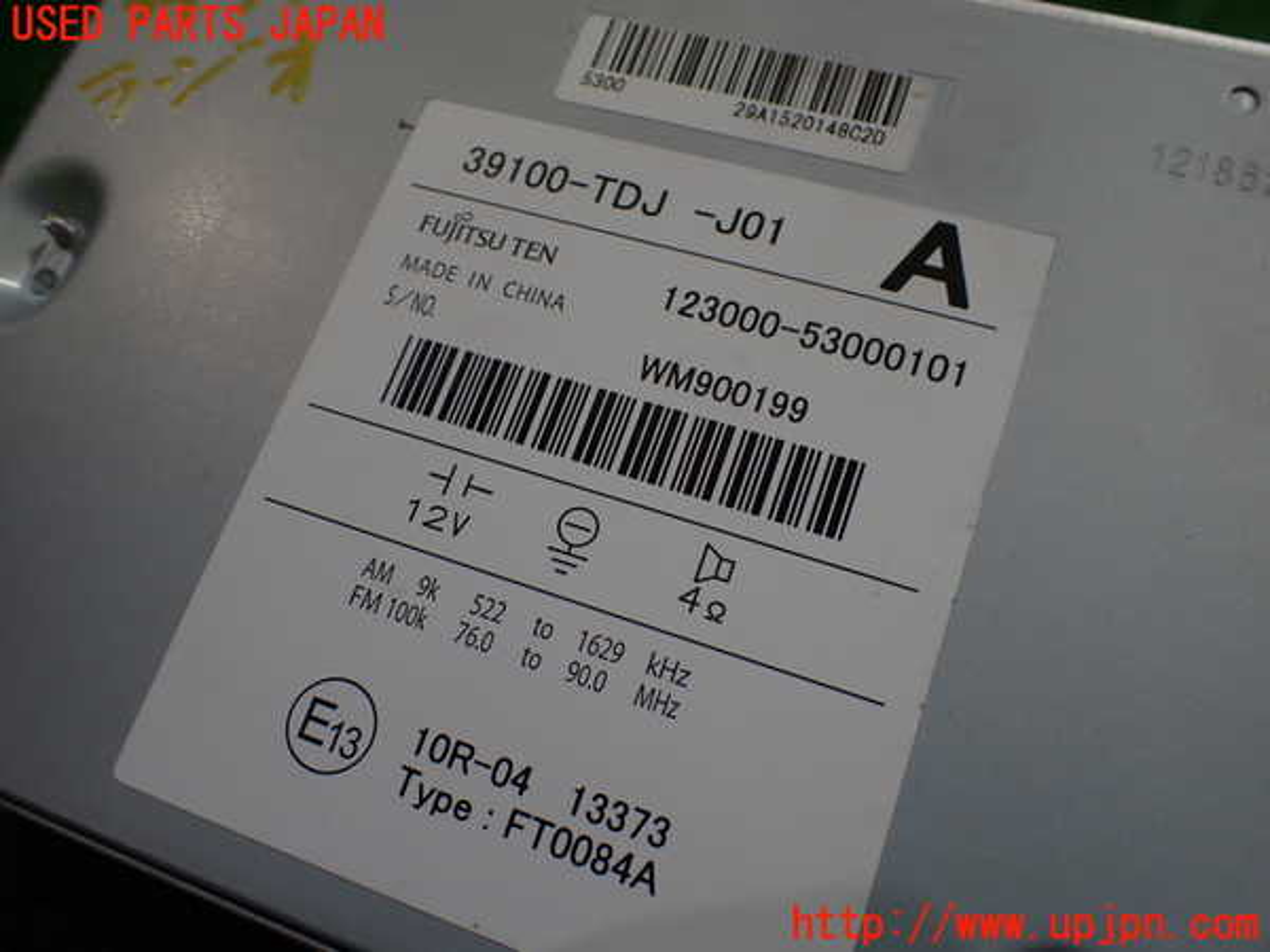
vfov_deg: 46.8
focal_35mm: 30
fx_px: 1101
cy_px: 476
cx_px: 635
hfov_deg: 60.0
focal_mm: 5.4
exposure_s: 1/125
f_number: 2.3
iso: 125
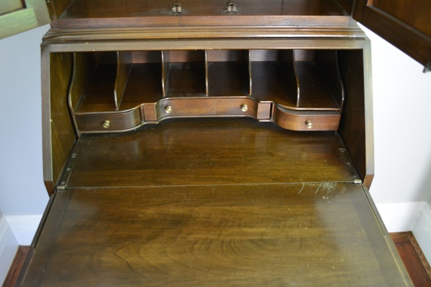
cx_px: 216
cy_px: 144
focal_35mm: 30
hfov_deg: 61.9
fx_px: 359
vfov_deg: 43.6
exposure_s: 1/30
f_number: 3.8
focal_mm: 20
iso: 3200
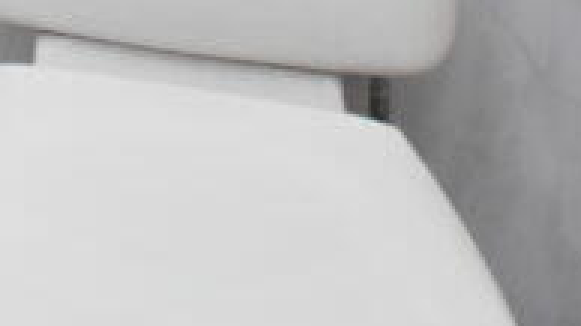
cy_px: -618
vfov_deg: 10.7
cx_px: -359
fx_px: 1278
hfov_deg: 20.6
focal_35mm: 83
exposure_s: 1/60
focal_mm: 10
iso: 1100
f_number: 4
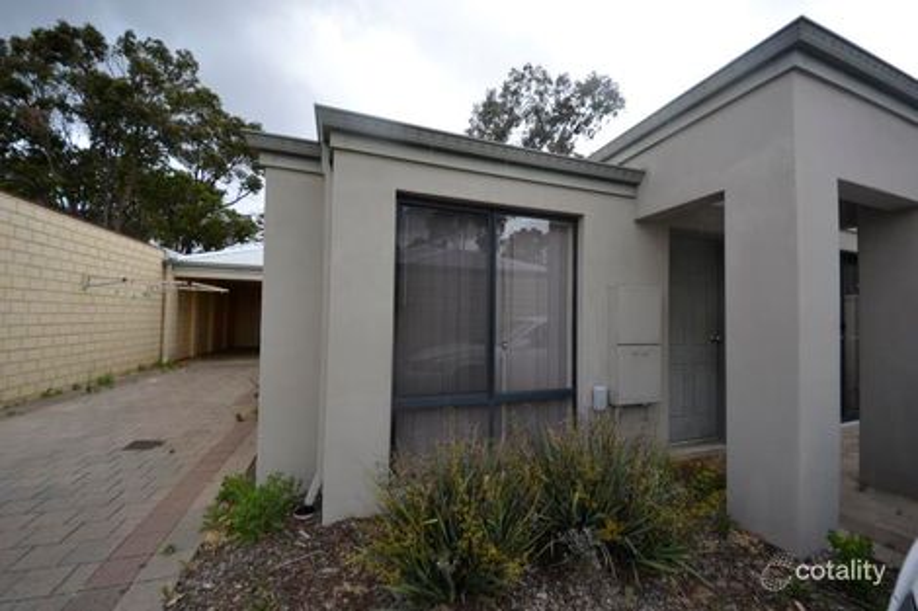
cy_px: 306
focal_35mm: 13
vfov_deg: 86.5
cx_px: 459
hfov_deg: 109.4
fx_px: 325
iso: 100
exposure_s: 1/160
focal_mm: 8.5
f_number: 6.3
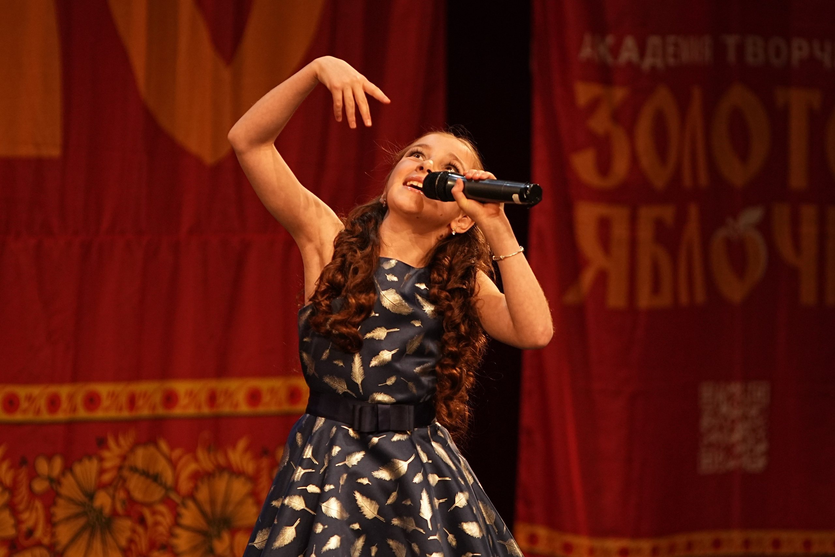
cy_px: 278
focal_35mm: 262
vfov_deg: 5.2
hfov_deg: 7.9
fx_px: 6077
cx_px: 418
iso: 1600
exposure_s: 1/500
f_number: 2.8
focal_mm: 175
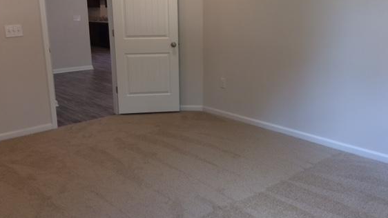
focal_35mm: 36
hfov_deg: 55.3
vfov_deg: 32.8
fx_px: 370
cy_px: 92
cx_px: 200
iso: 40
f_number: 2.2
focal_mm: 4.15
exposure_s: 1/40
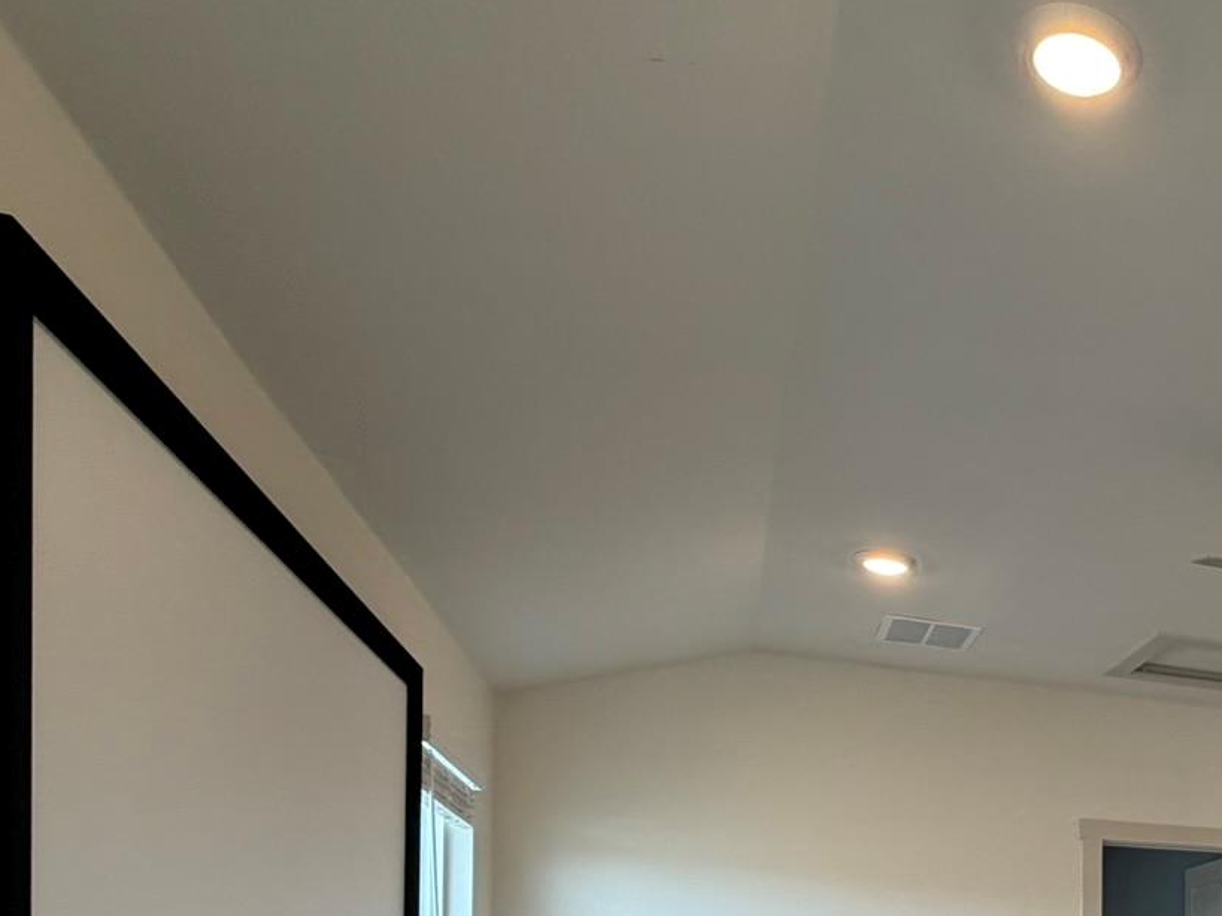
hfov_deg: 42.0
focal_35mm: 35
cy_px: 970
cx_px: 1334
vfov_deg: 35.6
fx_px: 1235
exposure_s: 1/120
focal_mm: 2.22
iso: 200
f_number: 2.2
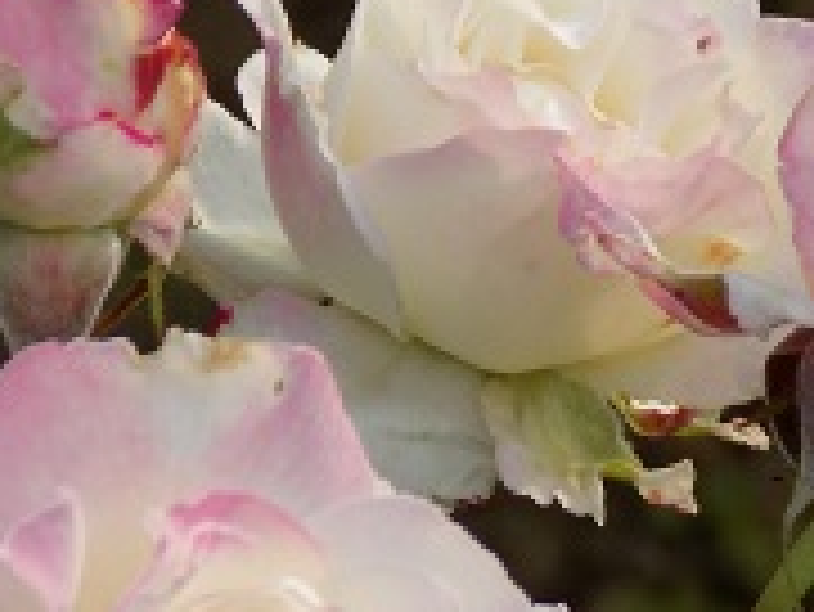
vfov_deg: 2.0
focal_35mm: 742
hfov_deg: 2.7
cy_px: 392
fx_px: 17460
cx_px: 459
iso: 80
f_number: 5.8
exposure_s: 1/200
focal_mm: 49.7
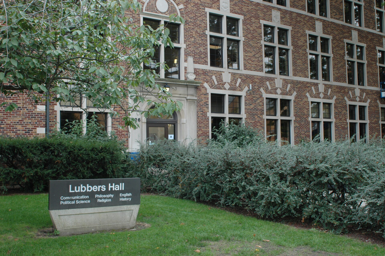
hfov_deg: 53.2
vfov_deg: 36.8
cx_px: 192
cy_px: 128
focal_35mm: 36
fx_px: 385
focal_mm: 24
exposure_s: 1/30
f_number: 11
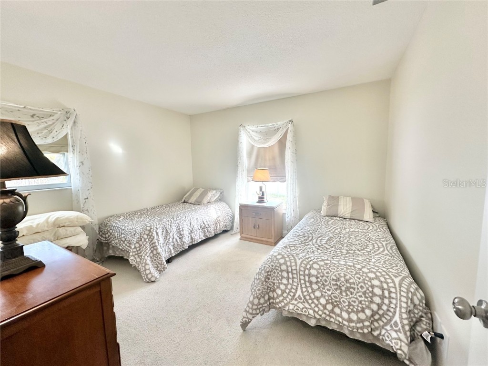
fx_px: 197
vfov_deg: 85.7
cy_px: 183
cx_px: 244
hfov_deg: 102.1
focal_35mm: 14
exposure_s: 1/120
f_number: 2.2
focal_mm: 2.22
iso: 125
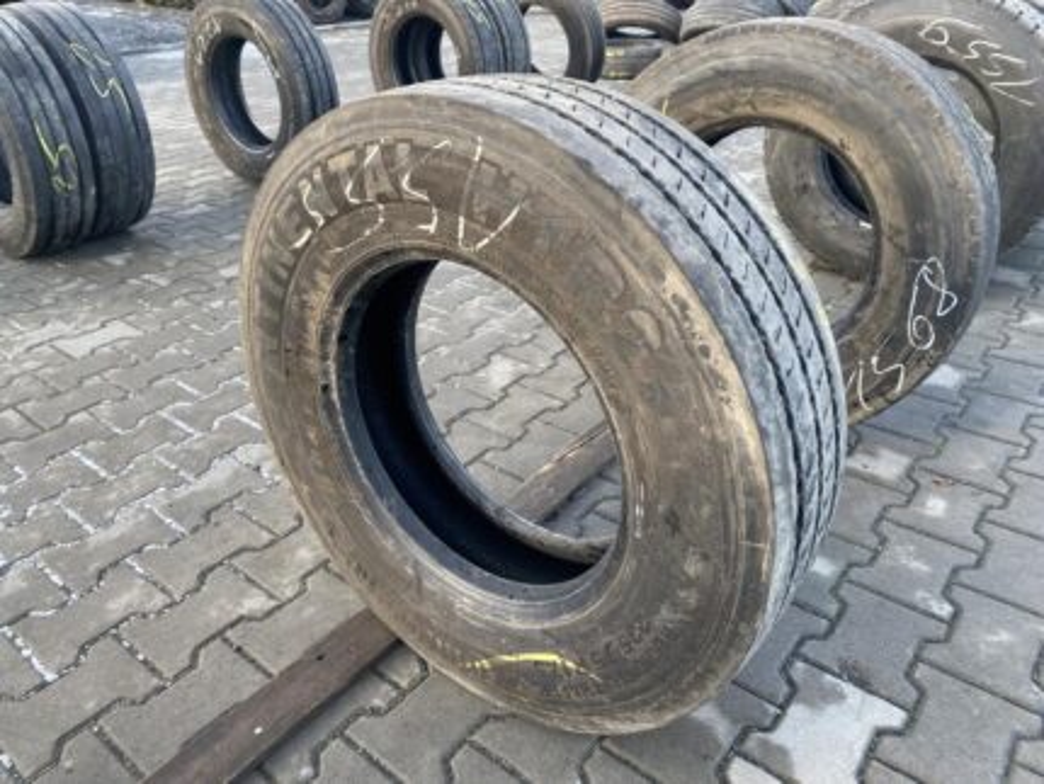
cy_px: 392
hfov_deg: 67.3
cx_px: 522
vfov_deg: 53.1
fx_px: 785
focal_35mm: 26
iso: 40
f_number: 1.8
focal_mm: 4.25
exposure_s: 1/122
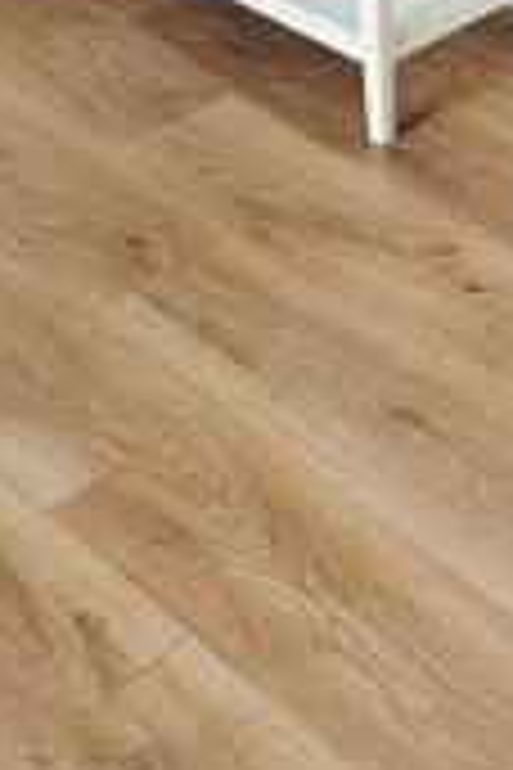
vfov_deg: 21.4
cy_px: -356
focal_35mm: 81
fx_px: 1731
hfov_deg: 14.8
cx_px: 918
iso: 250
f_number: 2
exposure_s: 1/50
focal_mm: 1.82
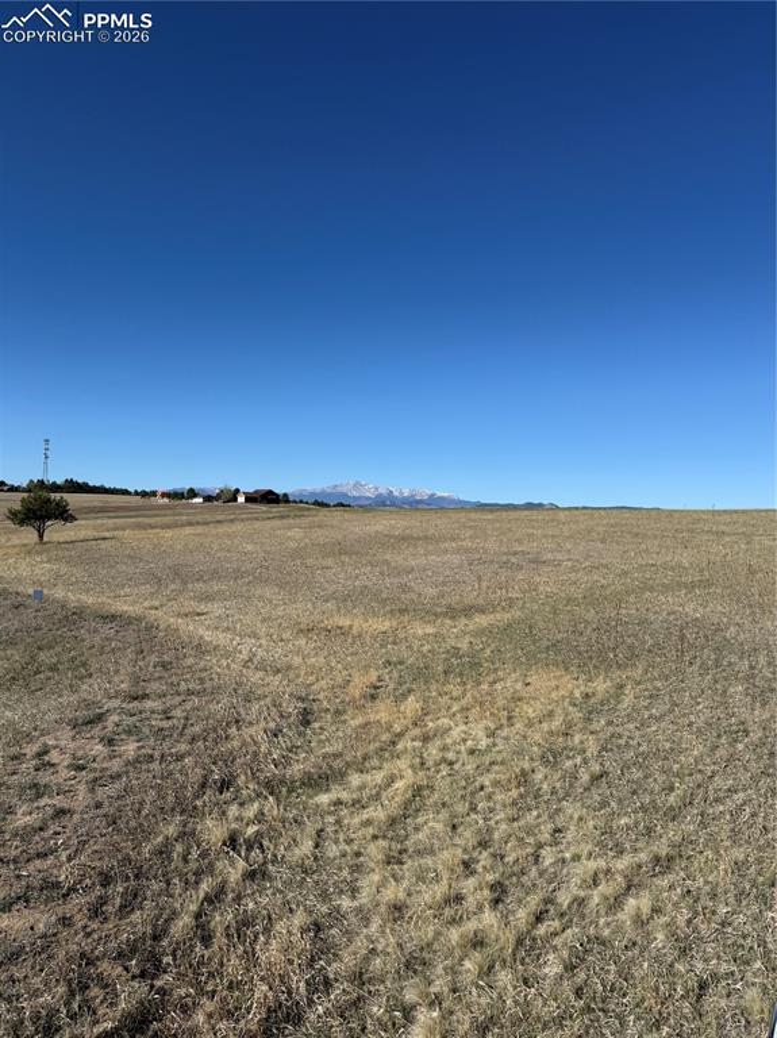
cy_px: 519
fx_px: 719
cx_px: 388
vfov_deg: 71.6
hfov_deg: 56.8
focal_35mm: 24
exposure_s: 1/6711
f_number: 1.78
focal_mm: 6.76
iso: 80
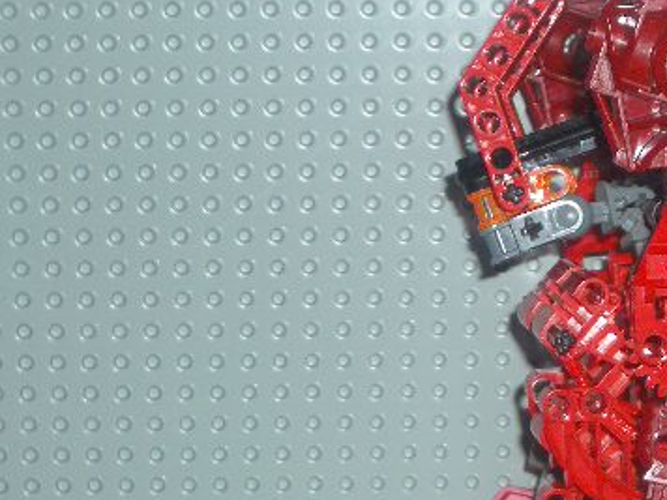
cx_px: 540
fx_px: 2563
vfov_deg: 11.1
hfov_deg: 14.7
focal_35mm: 133
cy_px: 399
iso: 100
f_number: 3.9
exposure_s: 1/60
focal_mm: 12.2
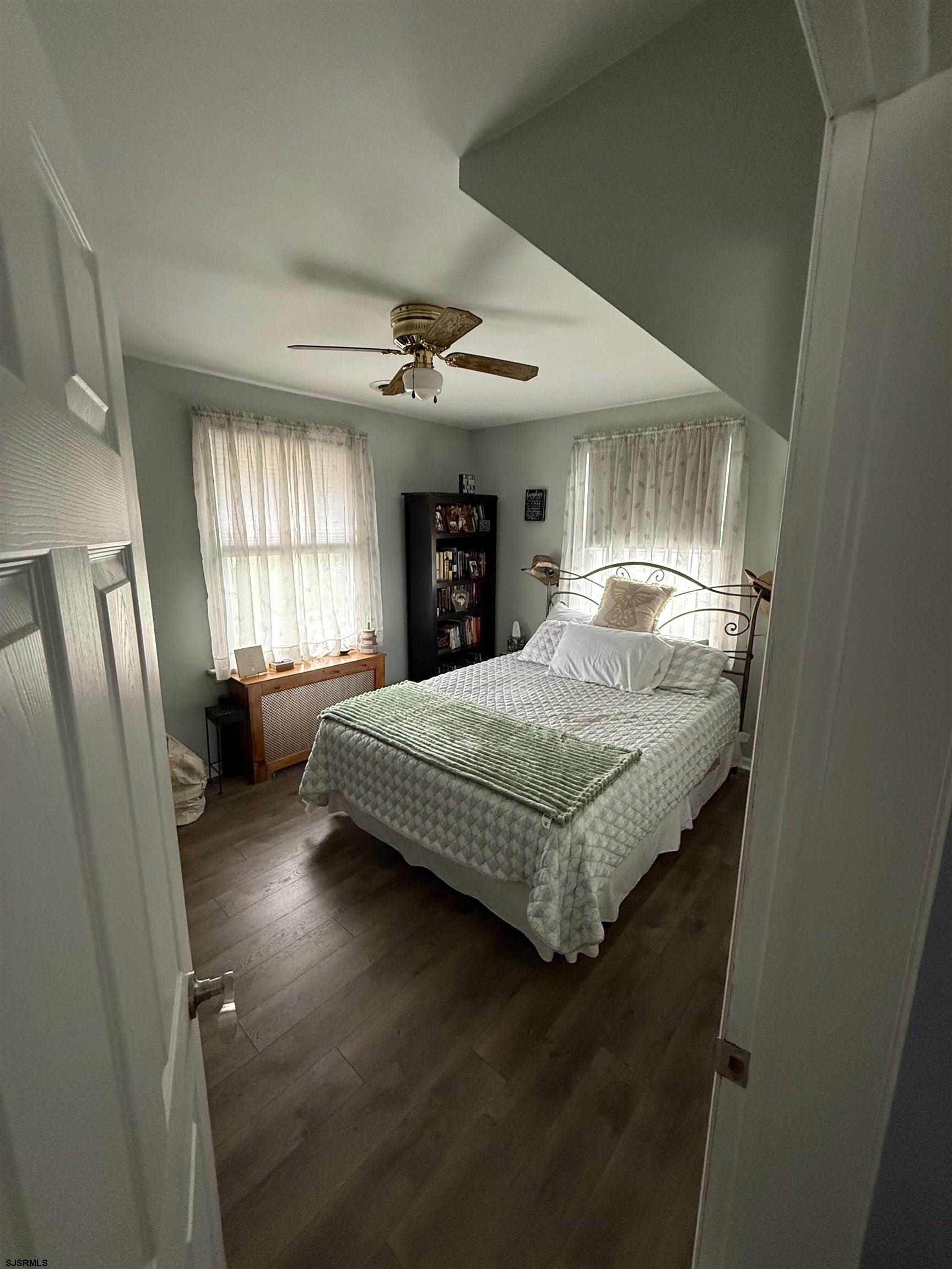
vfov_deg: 102.1
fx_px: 513
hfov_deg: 85.7
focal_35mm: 14
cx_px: 476
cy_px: 634
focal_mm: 2.22
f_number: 2.2
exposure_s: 1/60
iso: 640
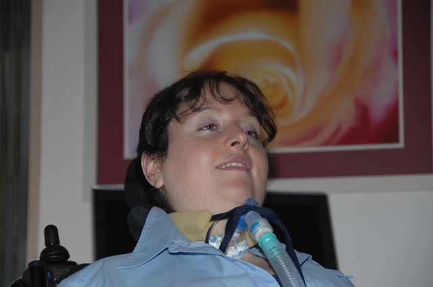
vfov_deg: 8.7
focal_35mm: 158
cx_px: 216
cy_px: 144
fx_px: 1892
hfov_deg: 13.1
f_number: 5.3
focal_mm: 105
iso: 200
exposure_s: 1/200
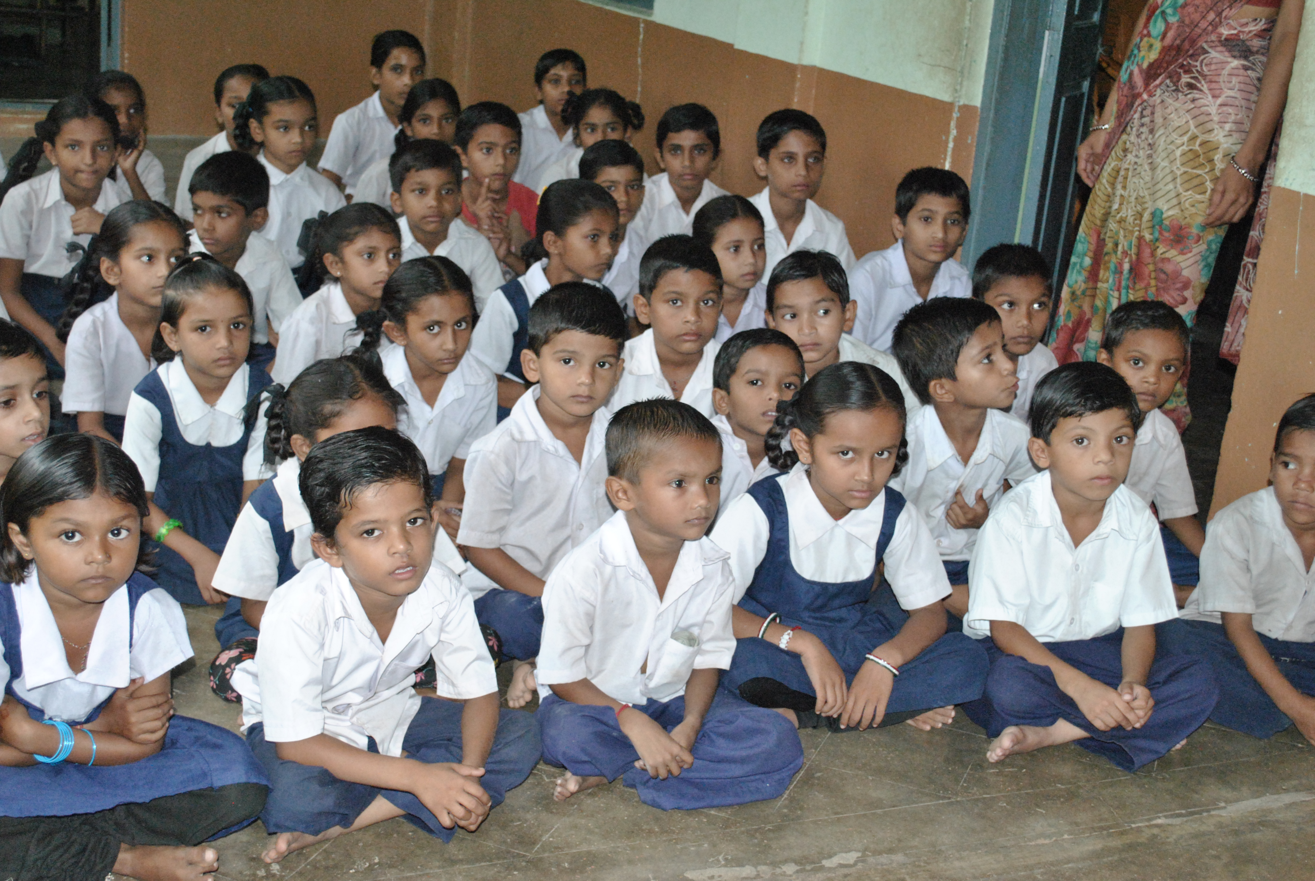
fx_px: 1865
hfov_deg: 38.8
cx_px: 658
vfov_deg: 26.6
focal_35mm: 51
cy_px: 440
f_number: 6.3
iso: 1600
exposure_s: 1/125
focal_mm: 34
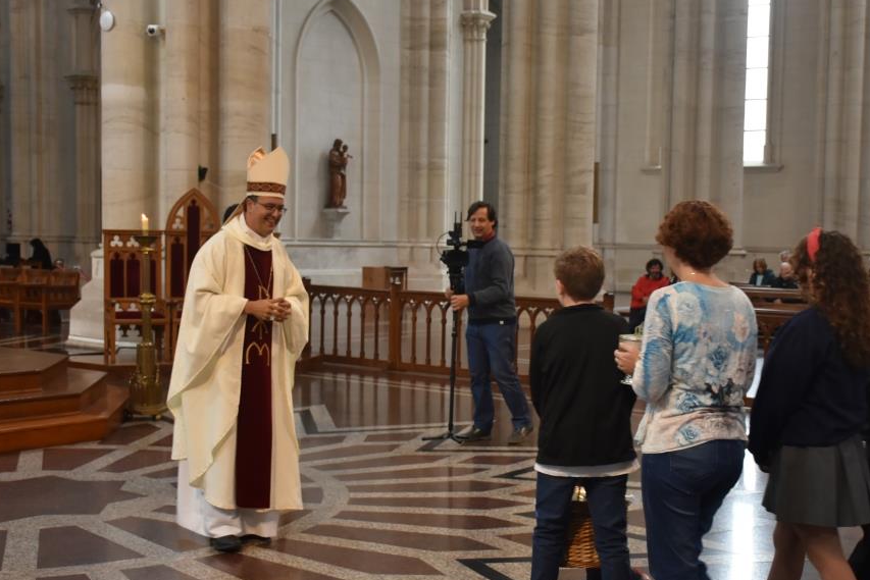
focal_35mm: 54
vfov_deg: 25.0
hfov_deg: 36.8
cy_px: 332
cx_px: 499
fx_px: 1305
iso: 1250
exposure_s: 1/50
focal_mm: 30
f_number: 4
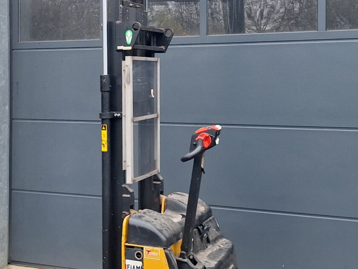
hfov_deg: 34.0
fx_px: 579
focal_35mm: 56
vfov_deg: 26.0
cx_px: 119
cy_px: 99
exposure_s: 1/167
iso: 40
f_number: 1.8
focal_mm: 5.54
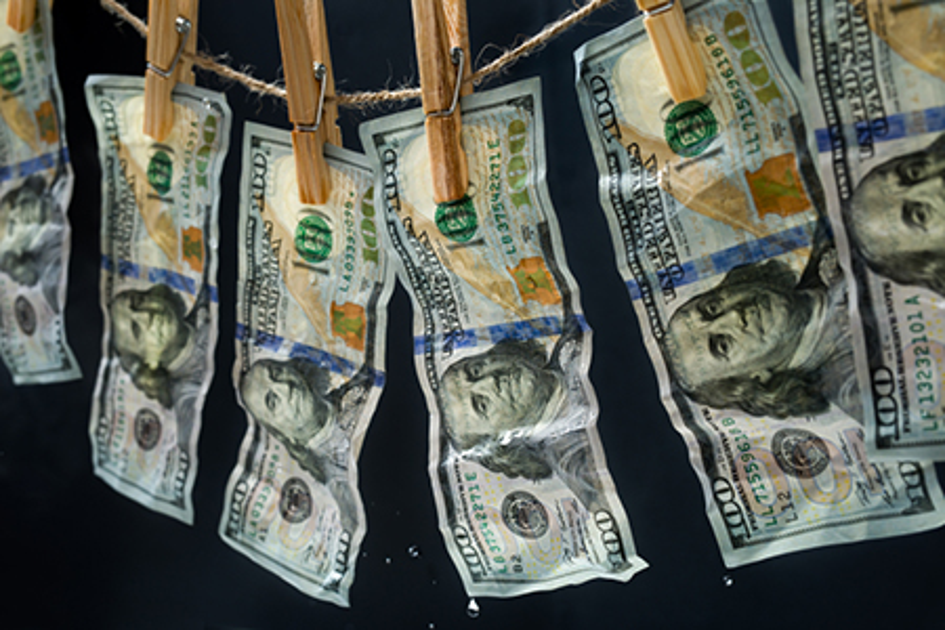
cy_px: 315
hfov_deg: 39.6
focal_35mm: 50
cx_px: 472
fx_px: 1312
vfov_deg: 27.0
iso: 100
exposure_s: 1/250
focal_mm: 50
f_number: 8
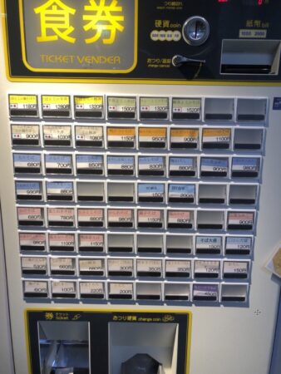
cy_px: 187
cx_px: 140
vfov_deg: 63.4
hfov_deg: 49.8
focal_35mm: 28
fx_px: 303
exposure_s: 1/33
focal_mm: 3.99
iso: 25
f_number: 1.8
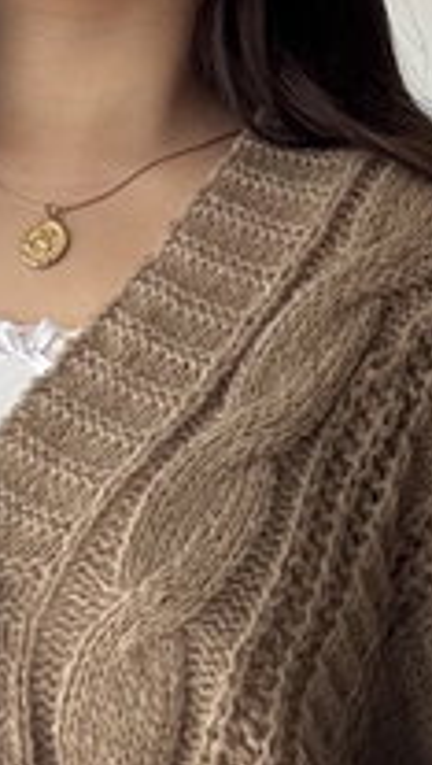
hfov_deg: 14.3
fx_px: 1704
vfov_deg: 23.4
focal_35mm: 84
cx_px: 74
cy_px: 878
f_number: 1.9
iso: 25
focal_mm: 2.69
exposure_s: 1/122
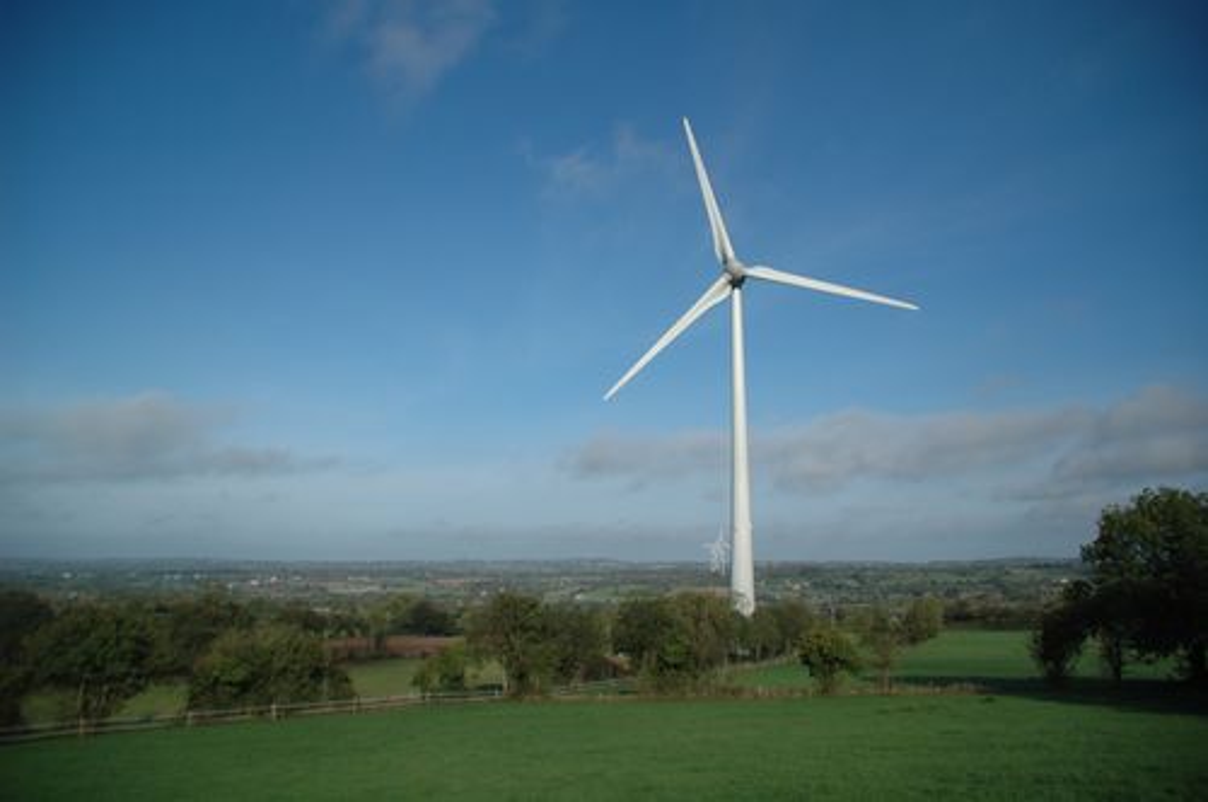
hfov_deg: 67.4
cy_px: 401
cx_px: 604
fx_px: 905
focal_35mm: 27
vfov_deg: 47.8
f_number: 3.5
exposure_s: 1/4000
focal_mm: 18
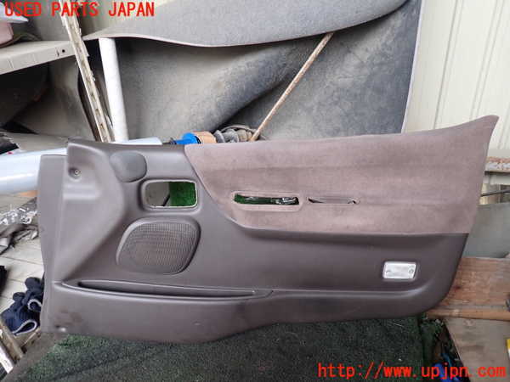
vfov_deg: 54.9
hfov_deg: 69.4
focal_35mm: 25
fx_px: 368
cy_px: 191
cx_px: 255
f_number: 2
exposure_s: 1/50
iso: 200
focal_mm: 4.5
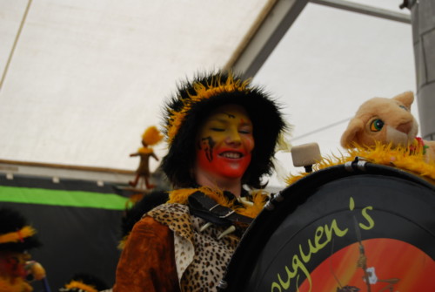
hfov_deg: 28.0
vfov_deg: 19.0
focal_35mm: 72
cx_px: 218
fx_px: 871
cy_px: 146
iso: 200
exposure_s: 1/60
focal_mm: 48
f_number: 5.6
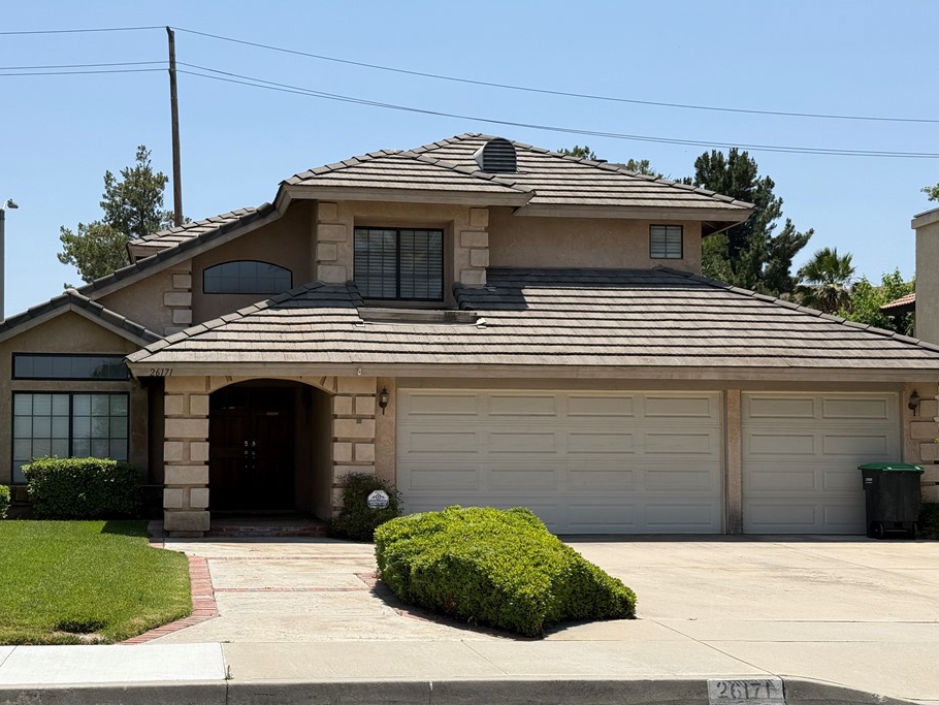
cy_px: 388
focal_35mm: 54
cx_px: 426
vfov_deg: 27.0
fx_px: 1465
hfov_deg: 35.5
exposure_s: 1/5587
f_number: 1.78
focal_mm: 6.76
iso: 64
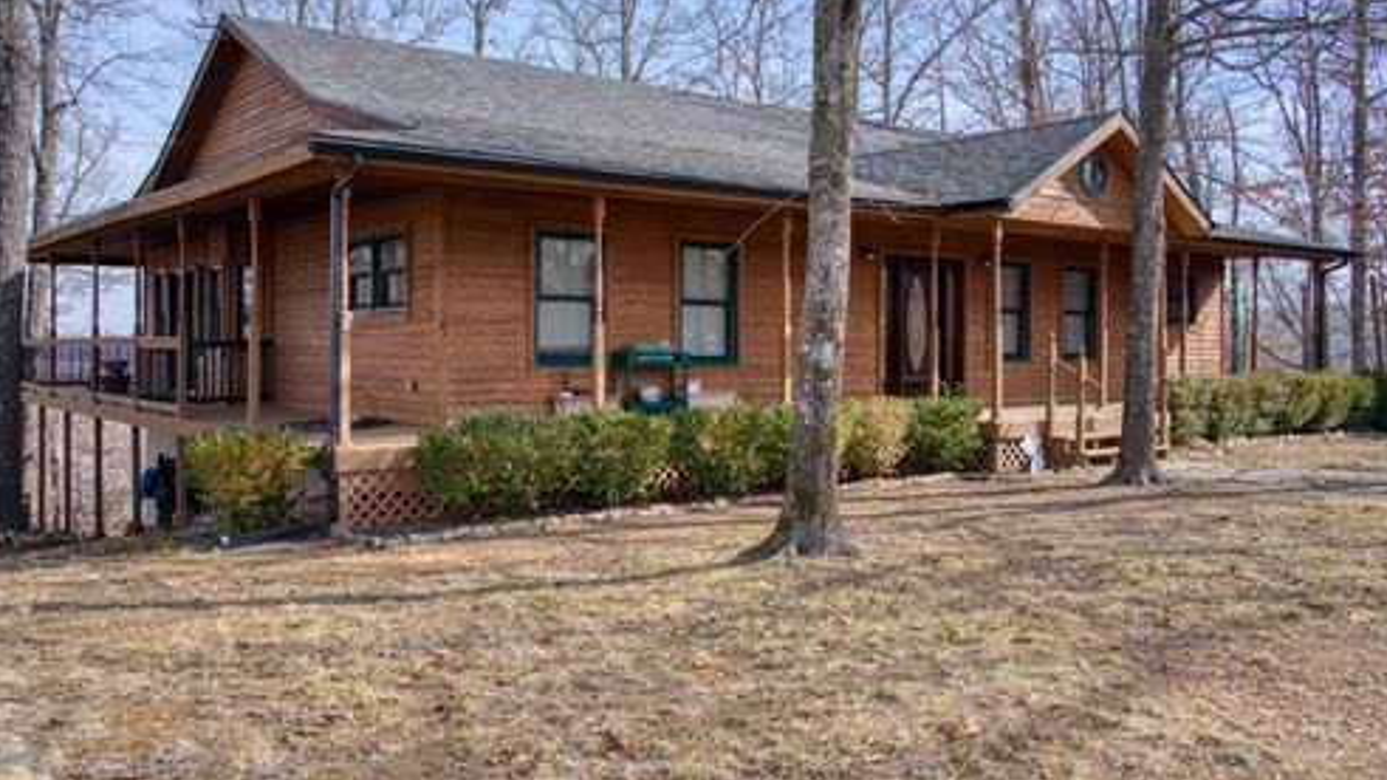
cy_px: 352
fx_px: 1177
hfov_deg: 61.0
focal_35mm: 32
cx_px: 698
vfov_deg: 36.6
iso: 100
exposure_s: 1/200
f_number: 7.1
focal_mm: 30
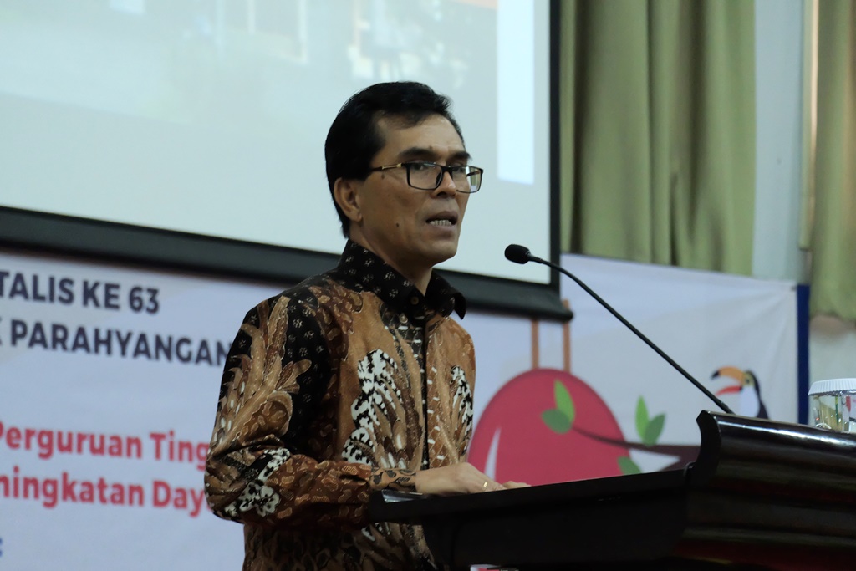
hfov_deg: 12.0
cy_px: 286
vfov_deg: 8.0
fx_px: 4066
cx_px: 428
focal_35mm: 171
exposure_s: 1/50
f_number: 5.6
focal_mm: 113.8
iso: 6400
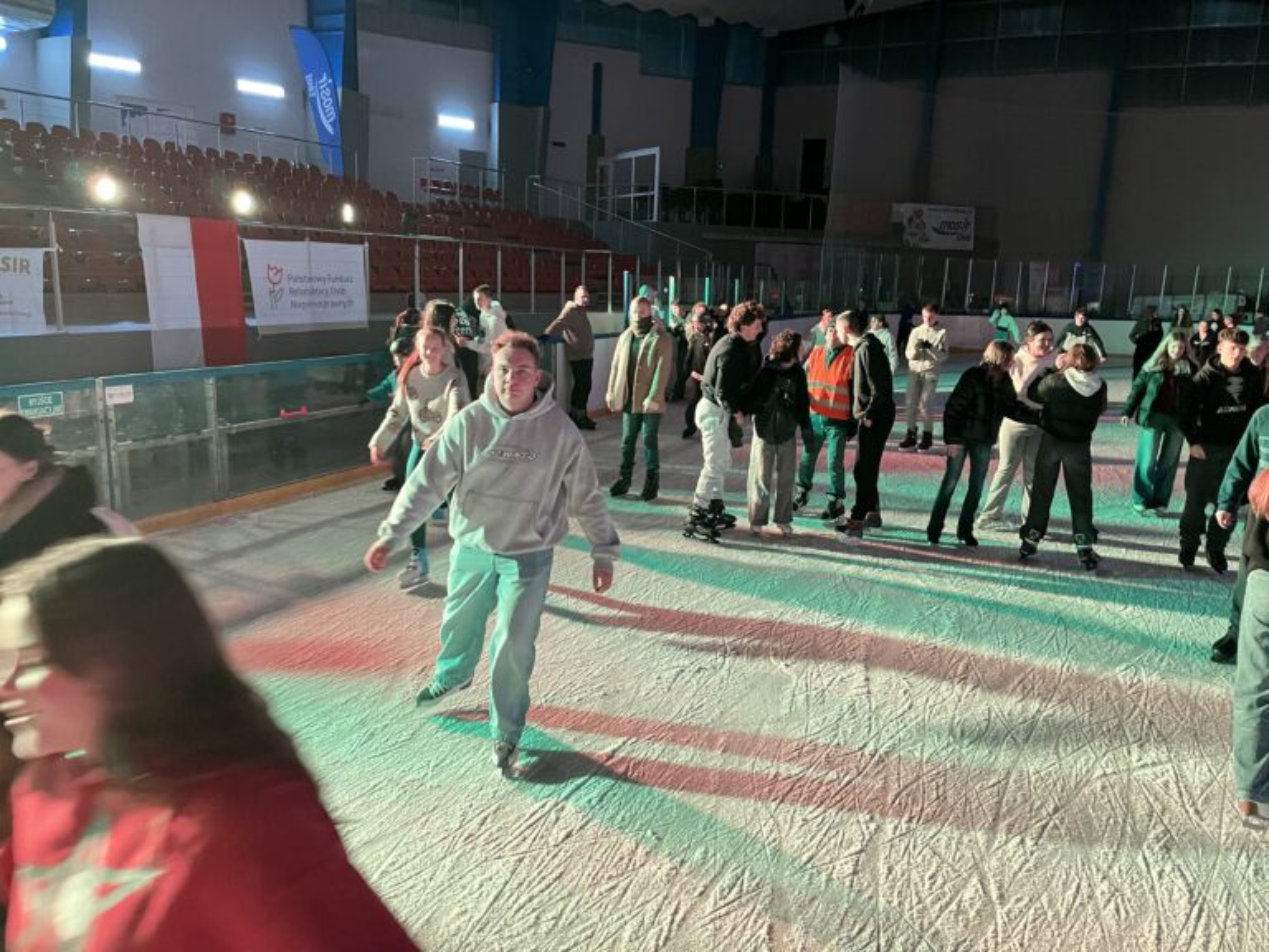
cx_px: 634
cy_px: 476
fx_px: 953
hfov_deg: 67.3
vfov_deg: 53.1
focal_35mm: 26
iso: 400
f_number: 1.6
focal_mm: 5.1
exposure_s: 1/50
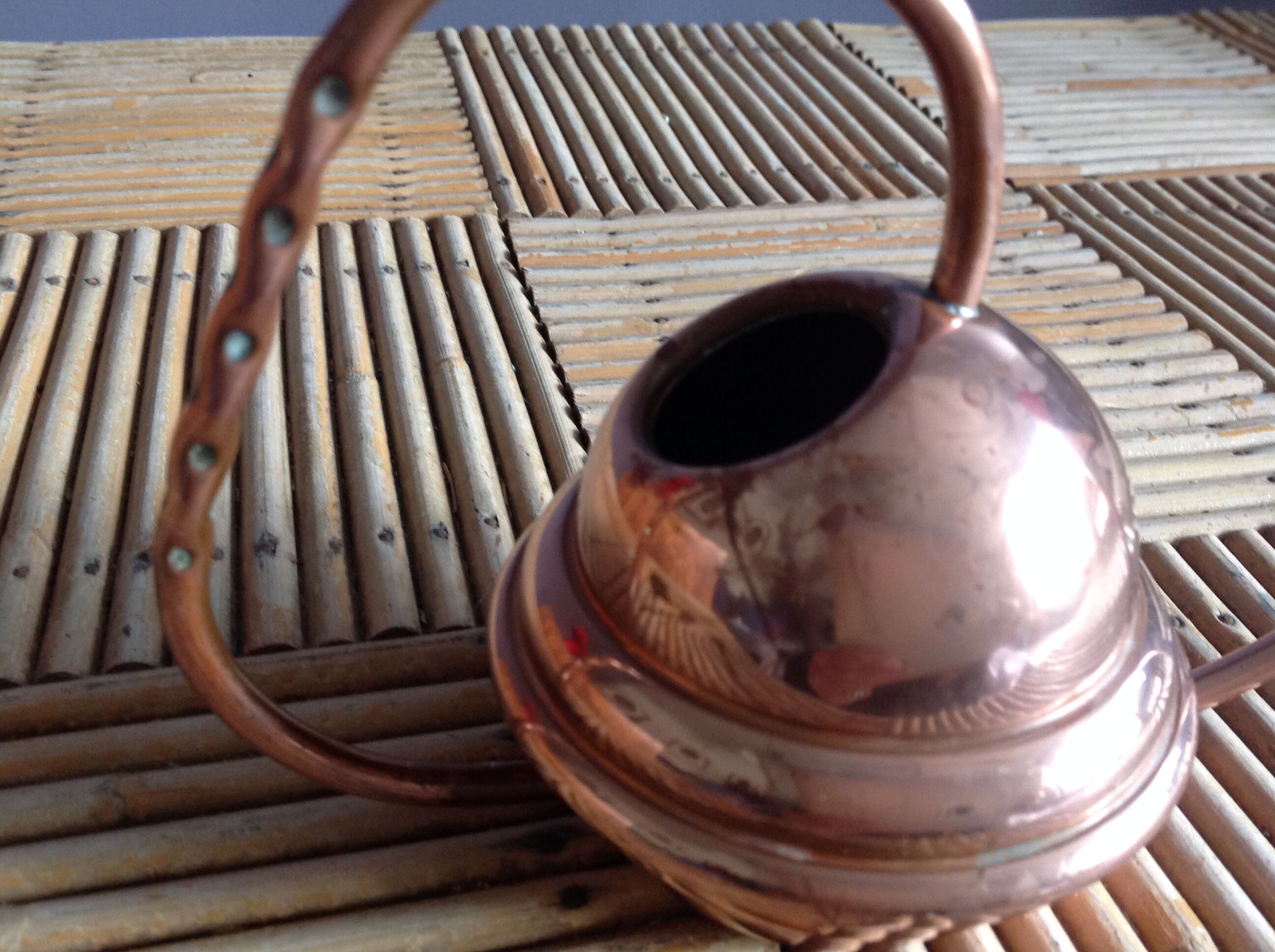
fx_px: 1287
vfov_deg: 40.6
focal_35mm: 35
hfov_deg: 52.7
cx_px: 638
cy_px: 476
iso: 160
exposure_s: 1/15
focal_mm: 4.28
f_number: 2.4
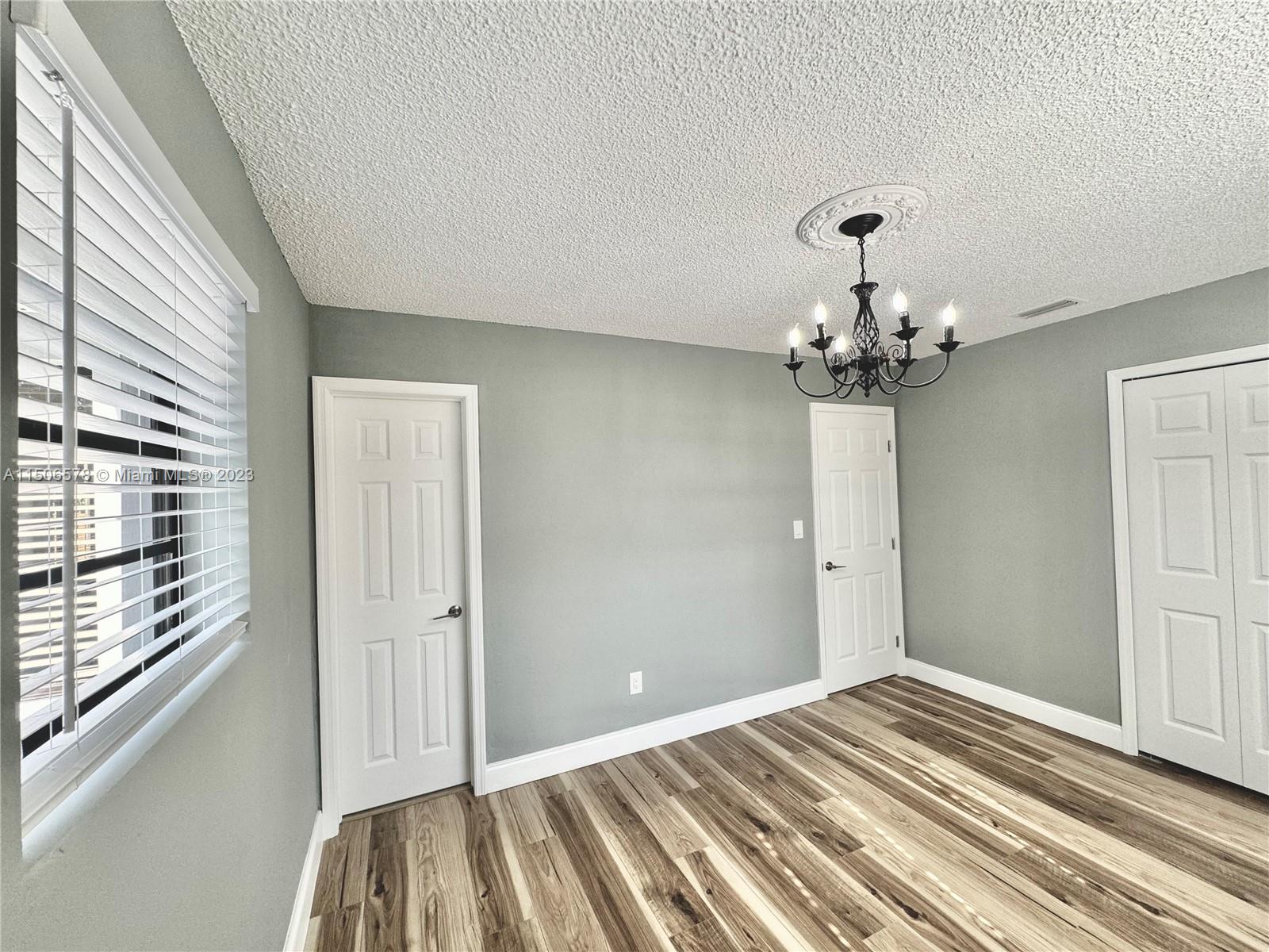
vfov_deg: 85.7
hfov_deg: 102.1
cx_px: 634
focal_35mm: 14
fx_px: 513
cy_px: 476
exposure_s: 1/120
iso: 100
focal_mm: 2.22
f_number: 2.2
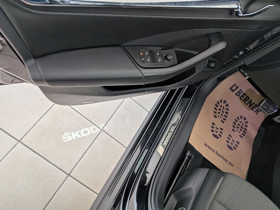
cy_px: 105
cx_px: 140
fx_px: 194
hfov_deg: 71.6
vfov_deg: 56.8
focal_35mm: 24
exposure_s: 1/55.7
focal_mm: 4.53
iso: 28
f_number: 1.7
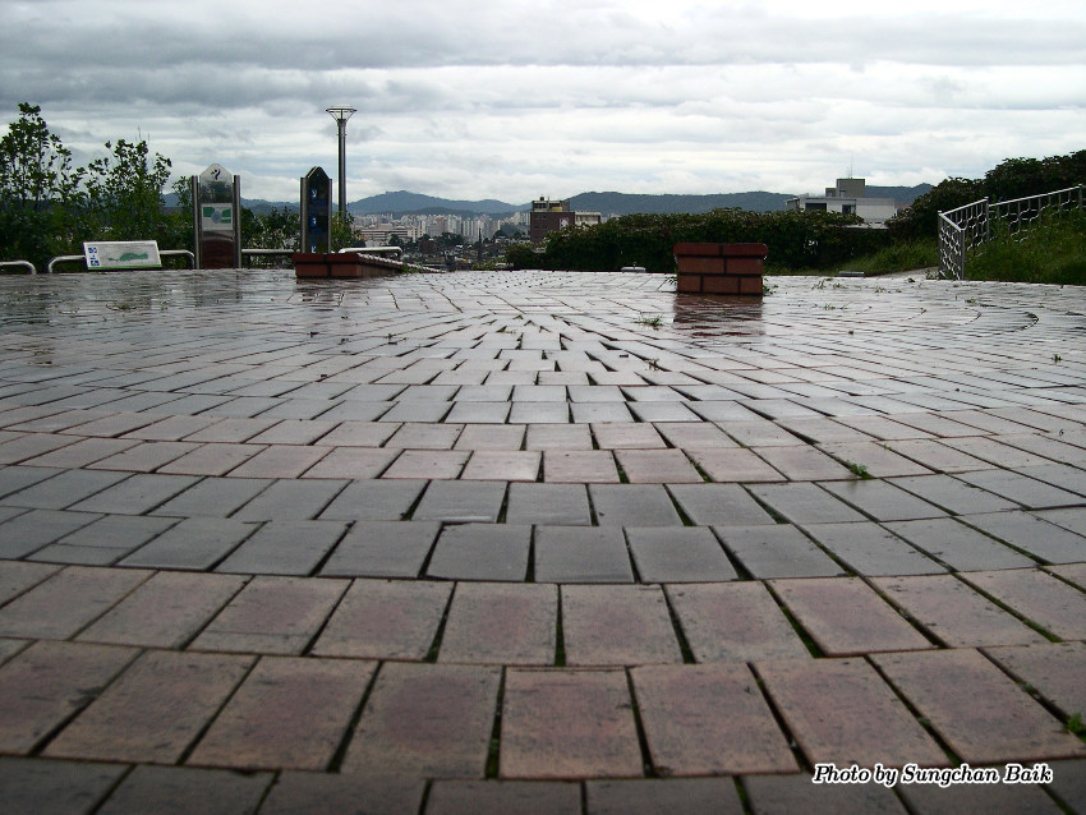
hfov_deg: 49.0
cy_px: 408
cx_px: 543
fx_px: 1193
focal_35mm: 38
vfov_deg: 37.7
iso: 100
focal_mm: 8
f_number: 2.8
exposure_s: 1/549
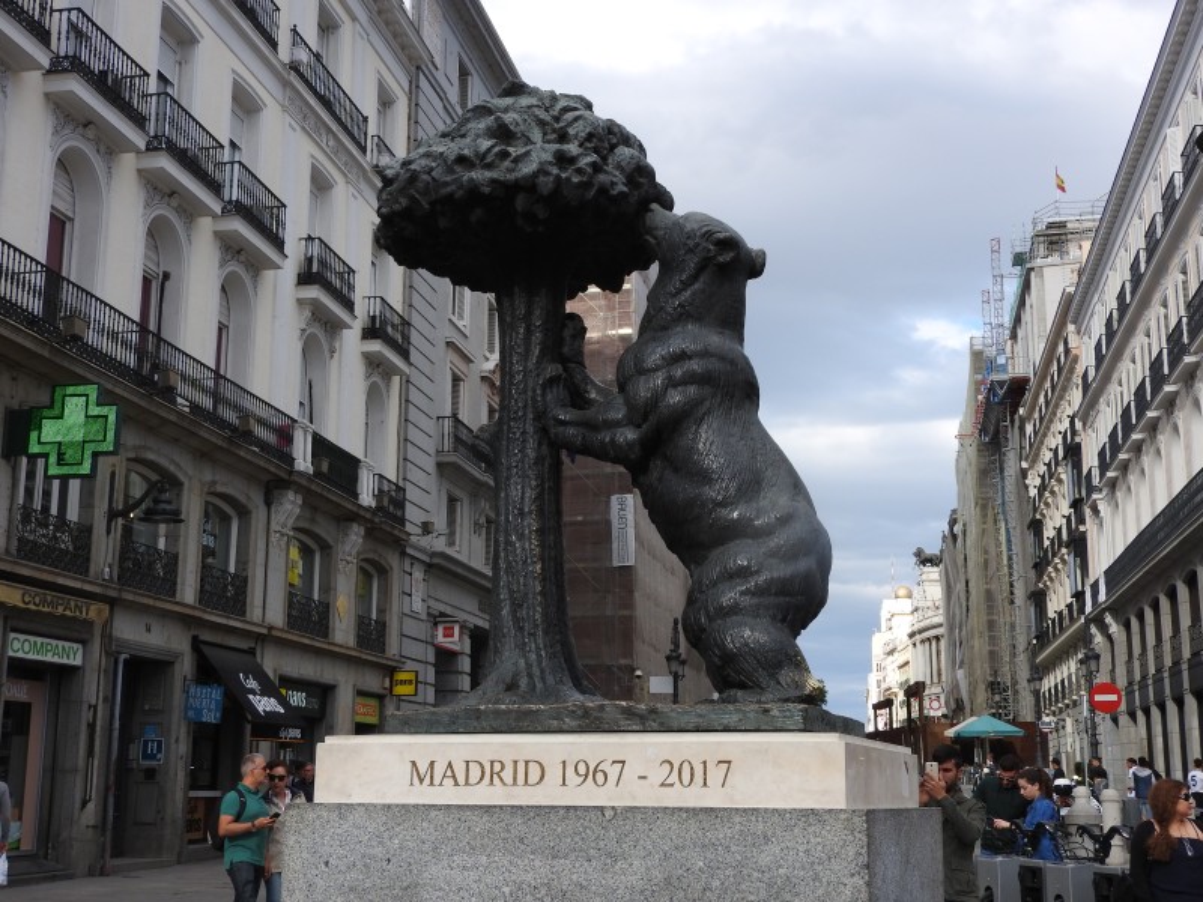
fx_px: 1564
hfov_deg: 42.1
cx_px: 602
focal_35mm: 45
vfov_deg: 32.2
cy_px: 451
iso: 100
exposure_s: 1/500
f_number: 4
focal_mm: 8.1
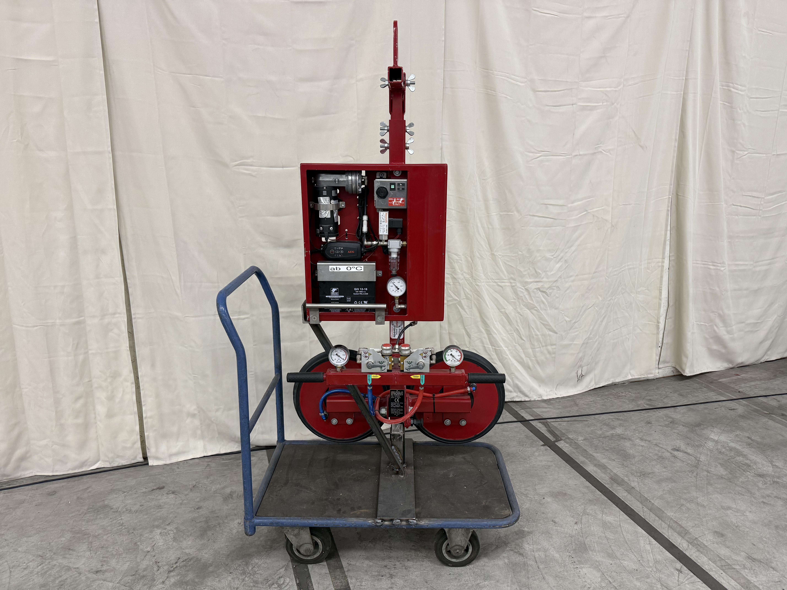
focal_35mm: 24
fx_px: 546
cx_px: 394
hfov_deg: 71.6
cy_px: 295
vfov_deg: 56.8
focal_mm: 6.76
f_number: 1.78
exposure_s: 1/110
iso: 200
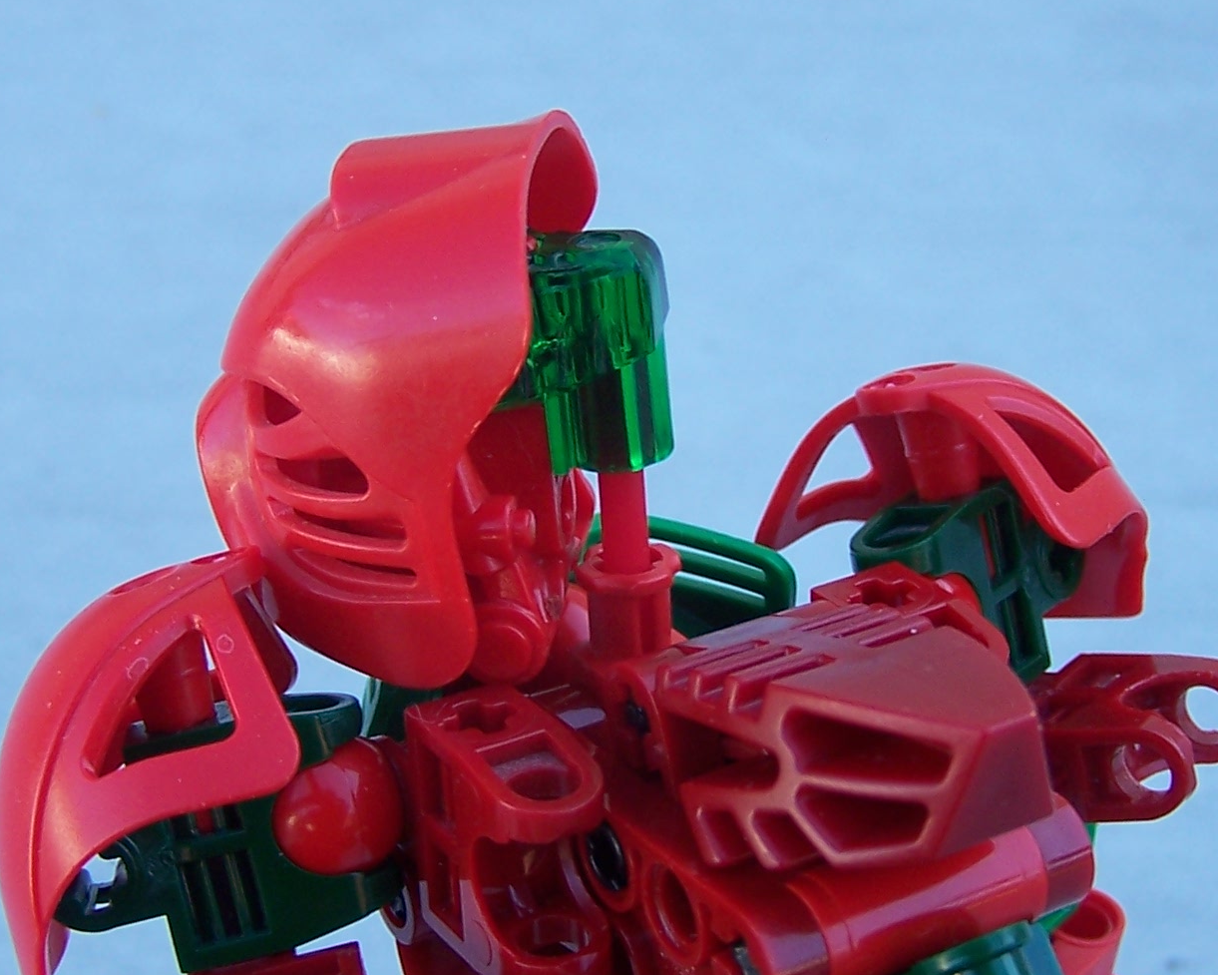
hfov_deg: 27.1
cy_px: 554
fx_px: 2524
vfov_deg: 21.8
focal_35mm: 70
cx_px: 643
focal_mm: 6.3
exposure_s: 1/125
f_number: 2.8
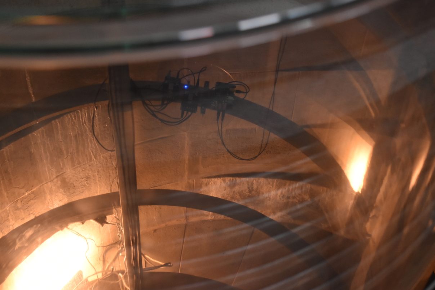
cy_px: 151
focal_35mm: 88
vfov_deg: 15.6
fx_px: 1058
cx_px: 225
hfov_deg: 23.2
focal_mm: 55
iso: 1600
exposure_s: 1/60
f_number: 5.6
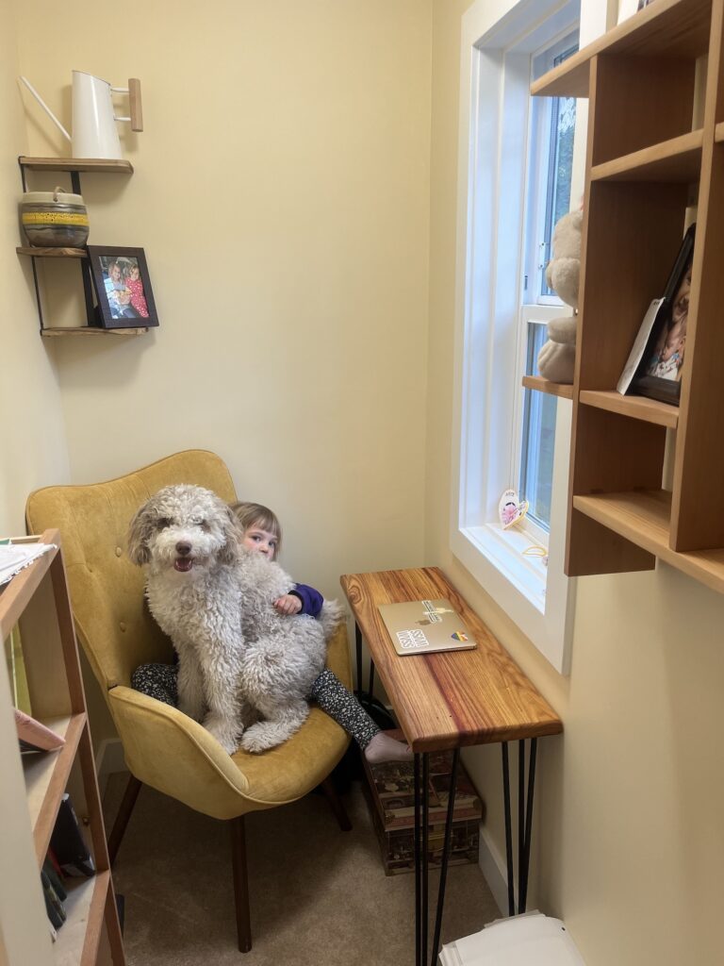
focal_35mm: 26
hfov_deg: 53.1
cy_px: 483
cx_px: 362
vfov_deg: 67.3
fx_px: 725
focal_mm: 5.1
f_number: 1.6
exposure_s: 1/60
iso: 80
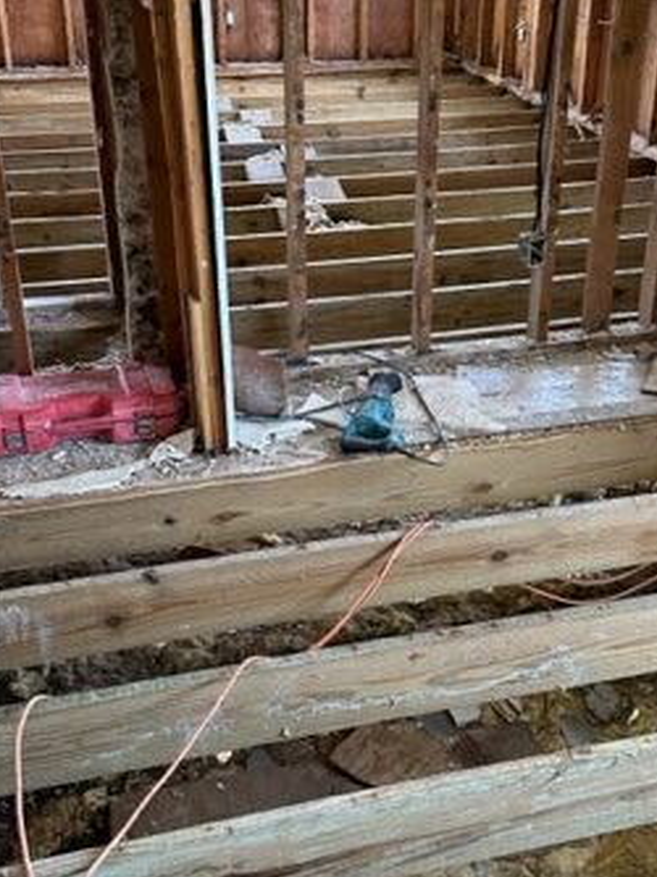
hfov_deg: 31.5
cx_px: 363
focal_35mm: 46
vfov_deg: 41.3
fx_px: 1166
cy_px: 415
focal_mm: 6.86
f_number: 1.78
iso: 250
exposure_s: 1/74
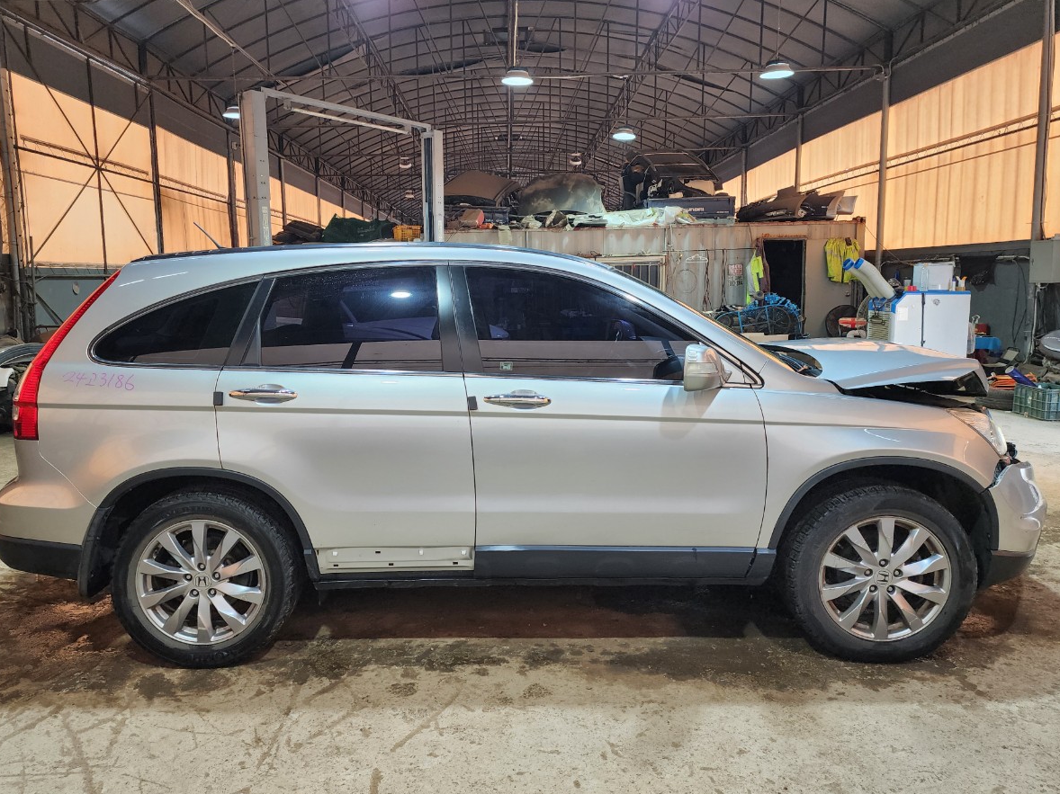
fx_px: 765
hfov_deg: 69.3
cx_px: 496
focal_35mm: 25
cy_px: 369
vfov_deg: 54.8
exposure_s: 1/120
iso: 125
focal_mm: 6.4
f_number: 1.8
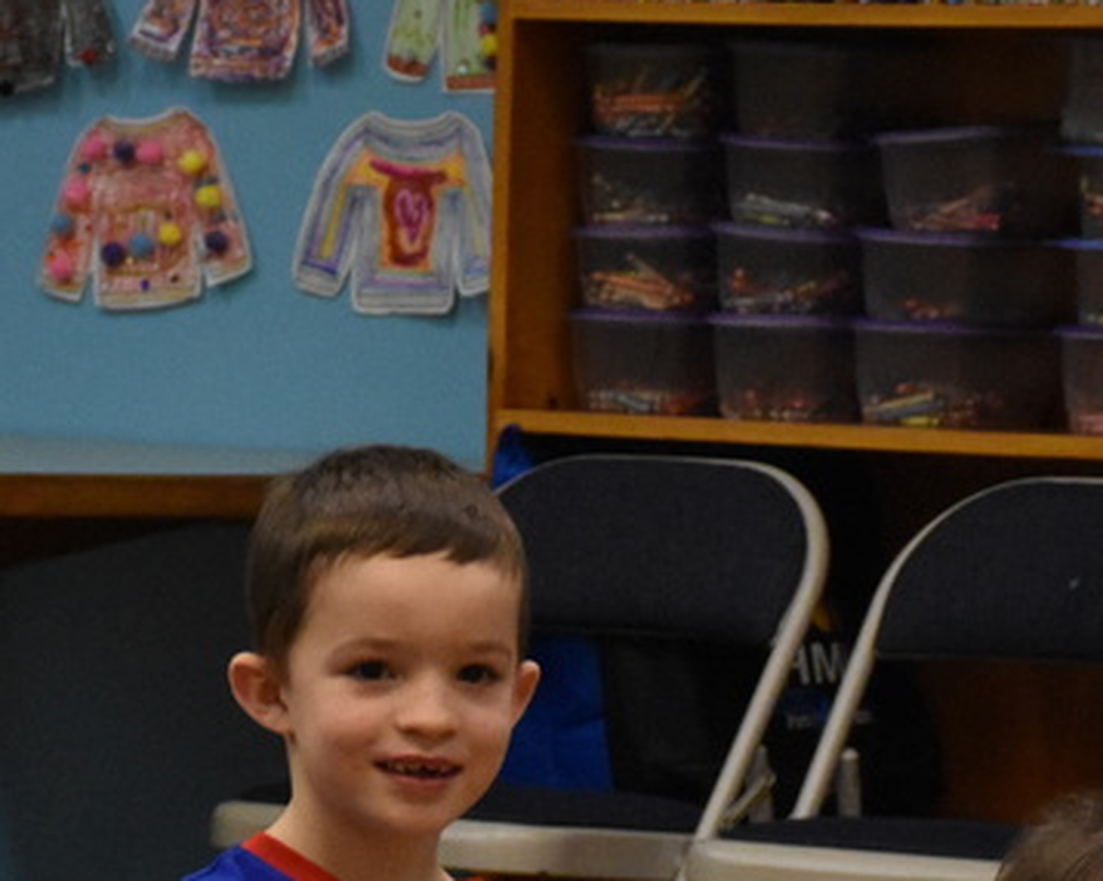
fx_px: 9201
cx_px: 388
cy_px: 1012
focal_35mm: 282
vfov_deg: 5.5
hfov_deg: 6.9
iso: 5000
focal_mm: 70
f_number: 5
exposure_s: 1/400
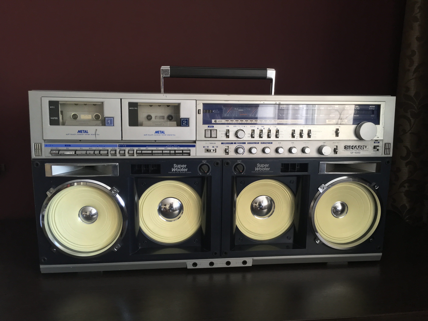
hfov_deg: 61.7
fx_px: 359
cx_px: 214
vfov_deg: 48.2
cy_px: 160
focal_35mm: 29
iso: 200
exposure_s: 1/33
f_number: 2.2
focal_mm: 4.15
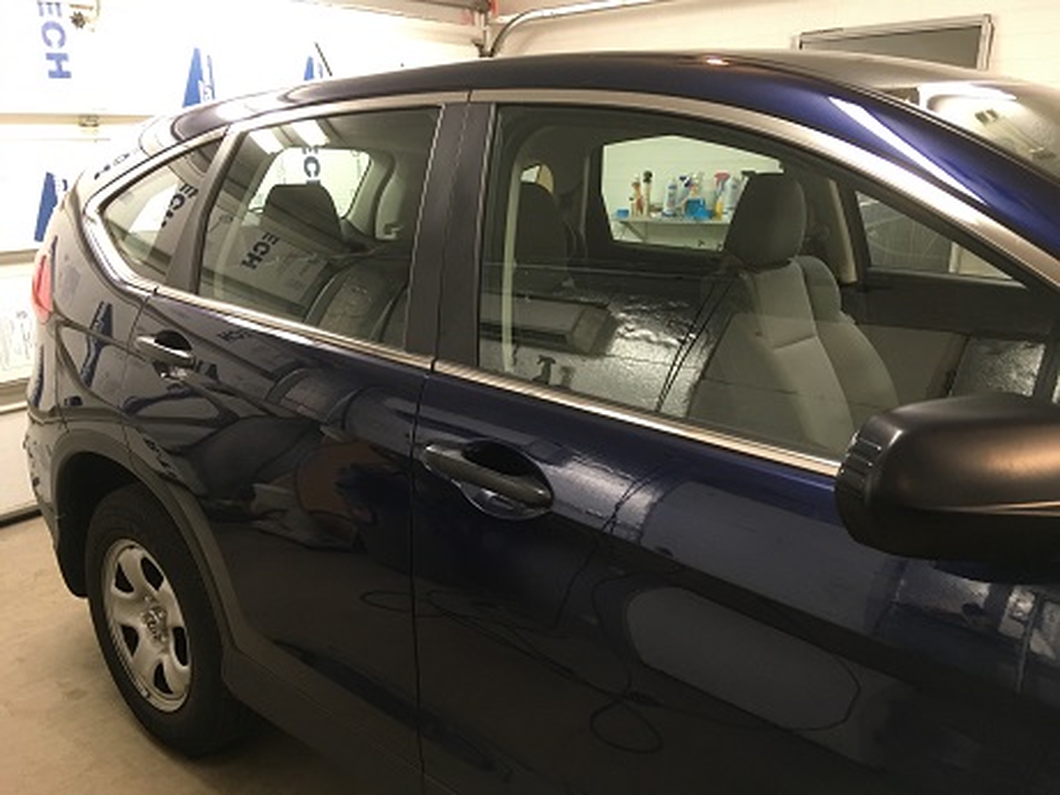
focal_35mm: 29
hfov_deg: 61.7
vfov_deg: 48.2
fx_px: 888
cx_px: 530
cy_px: 398
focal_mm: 4.15
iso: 125
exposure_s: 1/30
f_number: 2.2
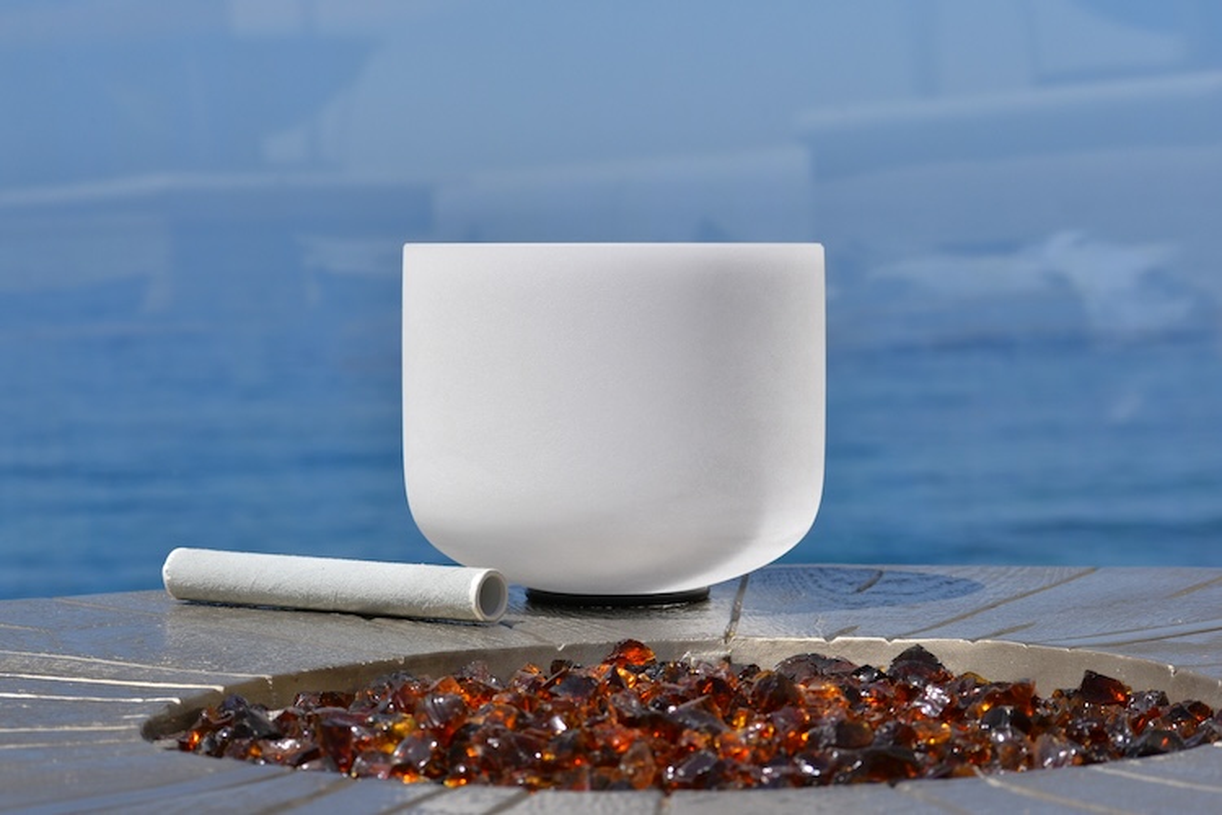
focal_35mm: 105
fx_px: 3564
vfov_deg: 13.0
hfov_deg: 19.5
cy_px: 408
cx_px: 611
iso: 360
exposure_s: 1/2000
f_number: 8
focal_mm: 70
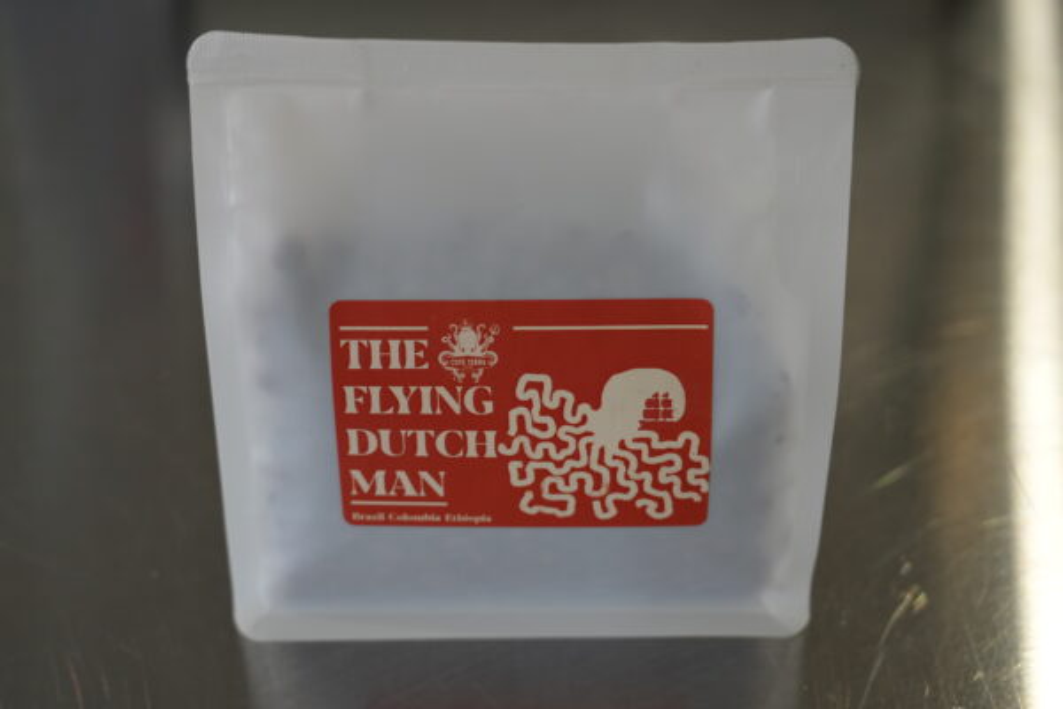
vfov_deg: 27.0
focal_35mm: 50
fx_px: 1476
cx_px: 532
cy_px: 354
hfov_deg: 39.6
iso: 1250
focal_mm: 50
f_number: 4
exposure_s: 1/60
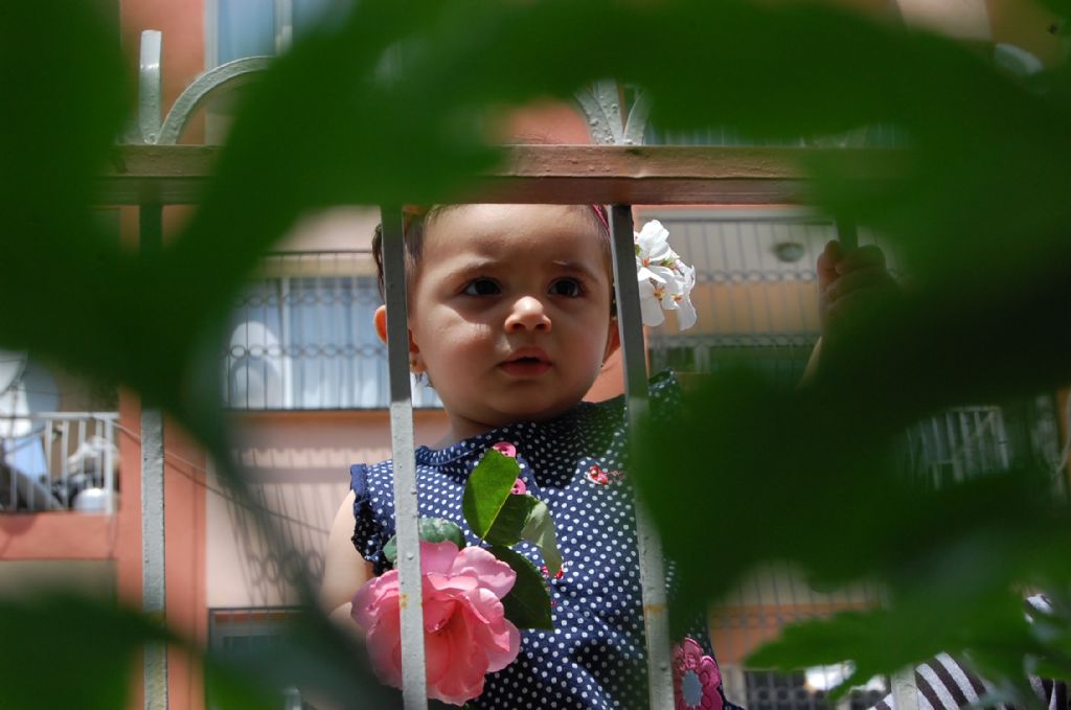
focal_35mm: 82
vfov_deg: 16.5
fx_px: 2450
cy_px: 355
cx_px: 536
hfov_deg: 24.7
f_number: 8
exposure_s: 1/250
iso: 400
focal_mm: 55
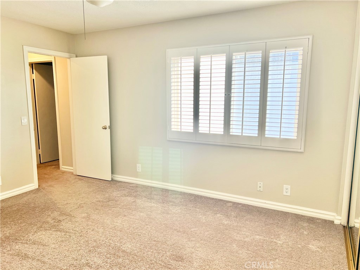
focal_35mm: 26
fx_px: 270
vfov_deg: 53.1
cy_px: 135
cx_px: 180
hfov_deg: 67.3
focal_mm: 5.7
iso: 50
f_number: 1.5
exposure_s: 1/166
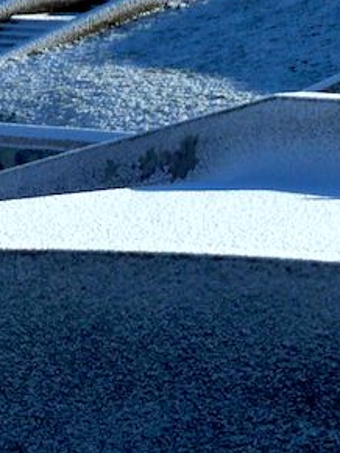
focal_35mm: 141
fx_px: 1848
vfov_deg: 13.5
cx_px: -160
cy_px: 601
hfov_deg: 10.2
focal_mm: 6
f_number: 3.7
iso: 100
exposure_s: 1/800
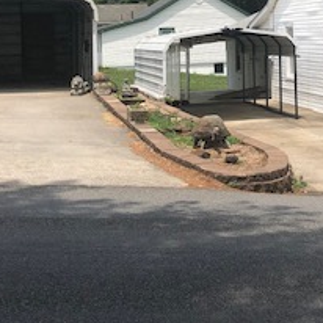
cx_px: 265
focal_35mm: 77
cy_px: 47
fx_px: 813
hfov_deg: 22.1
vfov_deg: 22.1
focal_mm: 4
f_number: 1.8
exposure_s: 1/2404
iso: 20
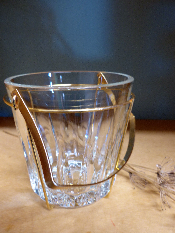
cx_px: 88
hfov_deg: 46.8
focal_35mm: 30
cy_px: 116
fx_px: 202
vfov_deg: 60.0
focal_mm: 5.4
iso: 160
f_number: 2.8
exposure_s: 1/8
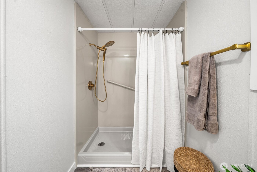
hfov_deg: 112.6
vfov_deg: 90.1
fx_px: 86
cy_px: 86
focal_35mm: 12
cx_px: 128
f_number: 7.1
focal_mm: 12
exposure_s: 1/60
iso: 160
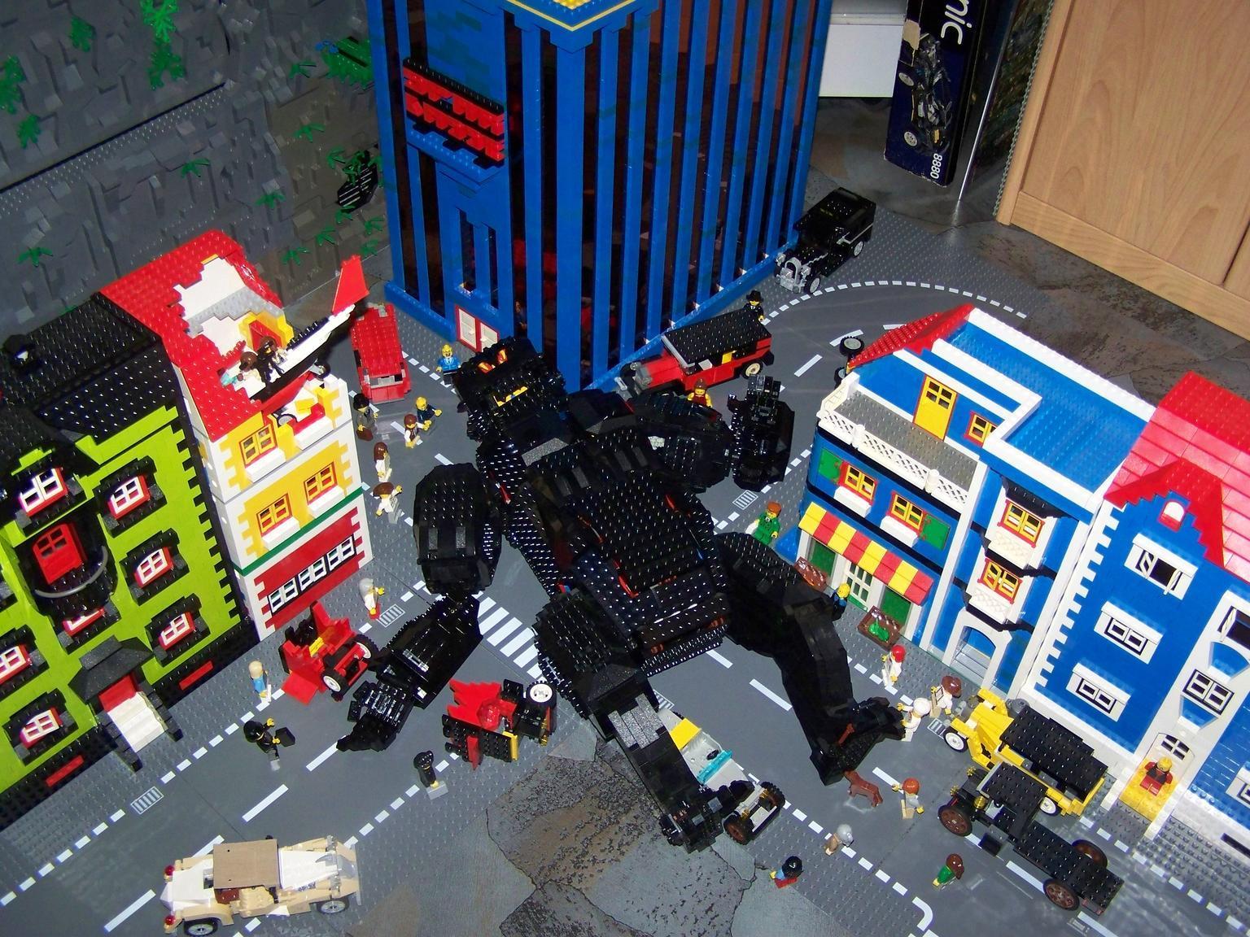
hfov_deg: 49.0
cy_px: 468
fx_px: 1372
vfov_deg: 37.7
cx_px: 625
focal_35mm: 38
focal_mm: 6.3
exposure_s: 1/30
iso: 200
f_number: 2.8
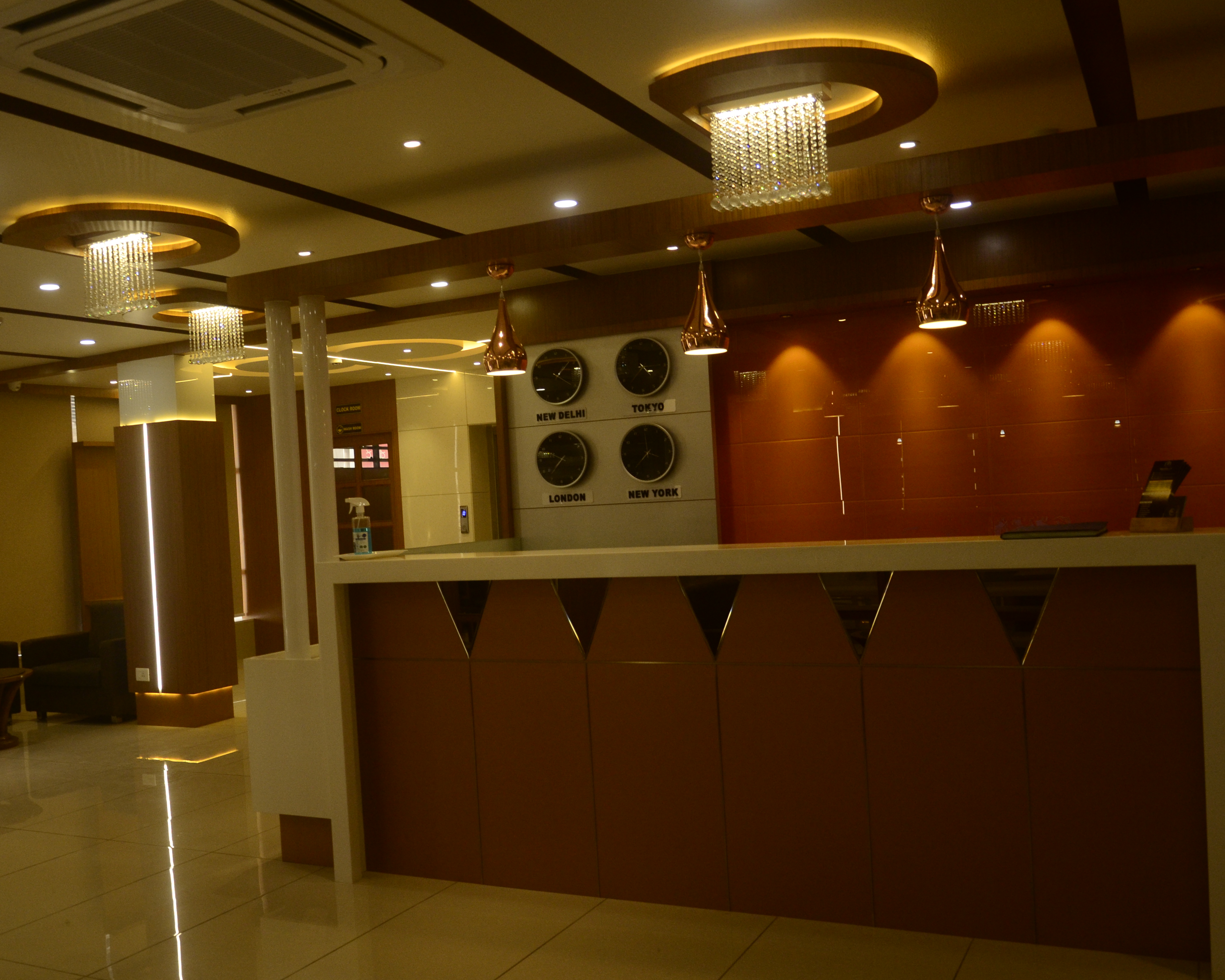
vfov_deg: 44.5
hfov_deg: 54.1
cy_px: 503
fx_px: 1196
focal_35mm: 33
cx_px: 542
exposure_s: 1/200
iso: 800
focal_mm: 18
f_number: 3.5
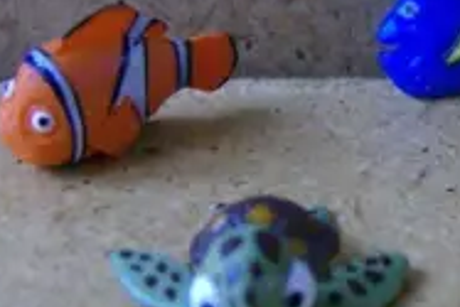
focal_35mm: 95
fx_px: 1215
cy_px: 145
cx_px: 417
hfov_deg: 21.0
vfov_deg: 14.4
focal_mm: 6
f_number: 2.8
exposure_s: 1/26.8
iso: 200
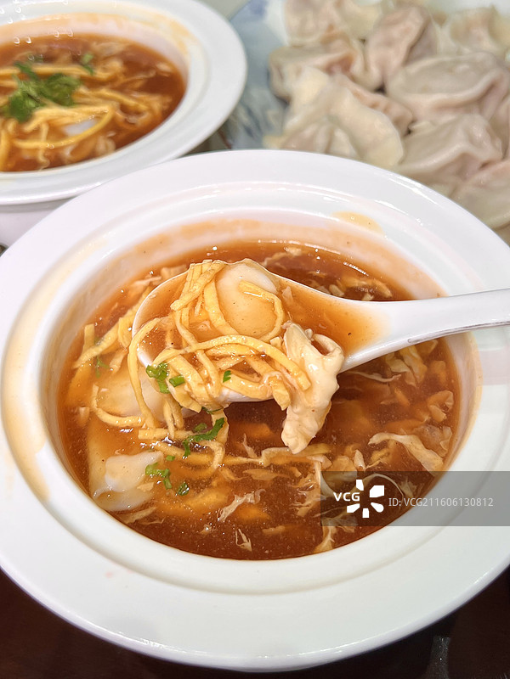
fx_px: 511
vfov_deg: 67.3
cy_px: 340
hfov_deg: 53.1
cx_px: 255
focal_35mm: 26
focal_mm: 5.7
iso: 50
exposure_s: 1/426
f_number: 1.5
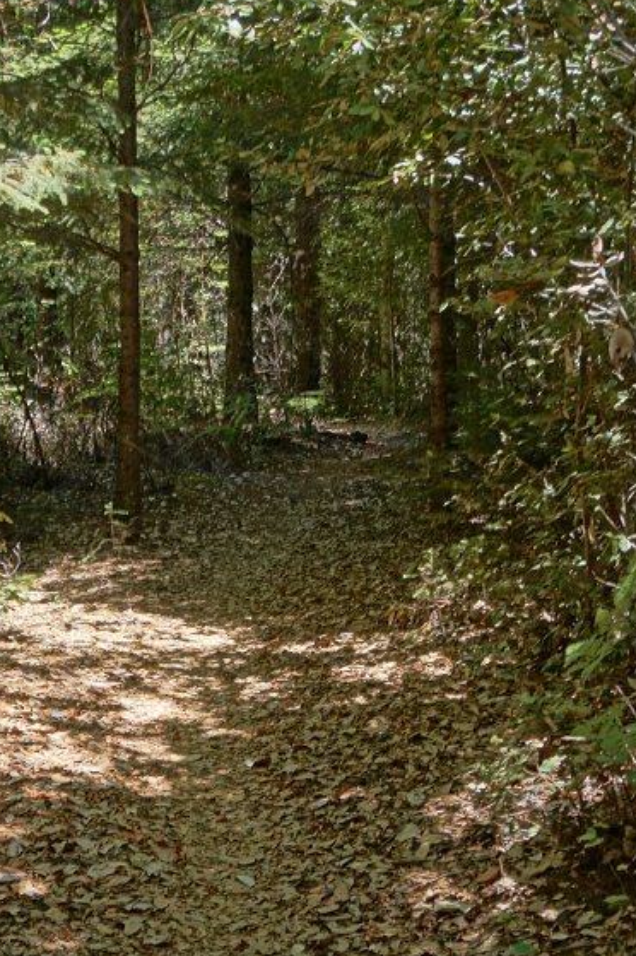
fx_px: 1751
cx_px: 215
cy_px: 658
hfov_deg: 20.5
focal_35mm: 66
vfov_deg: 30.2
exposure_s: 1/60
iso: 100
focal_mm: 24
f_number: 5
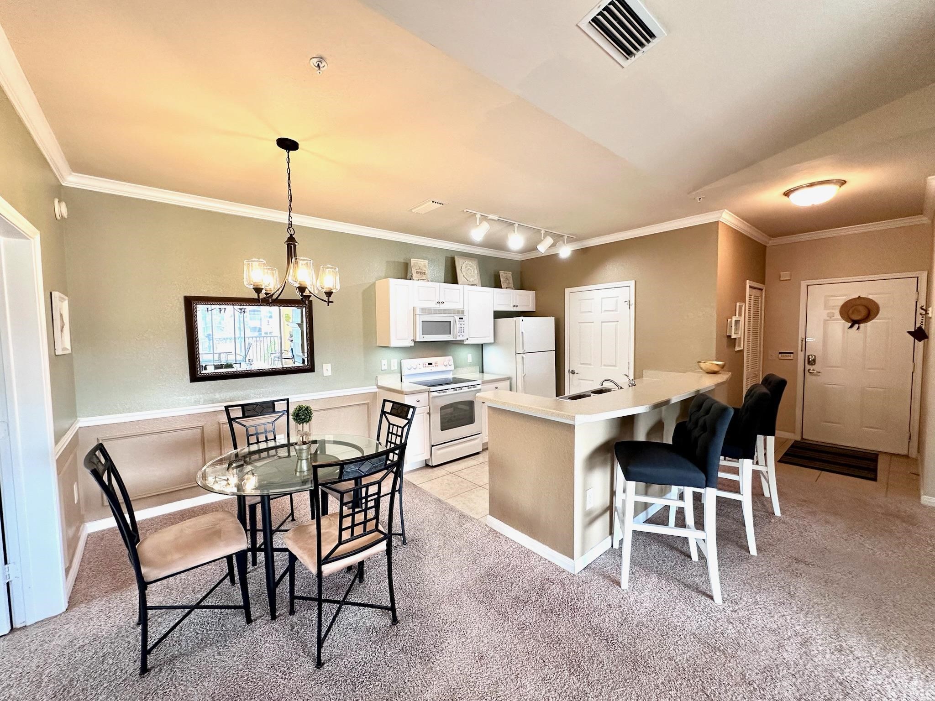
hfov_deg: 102.1
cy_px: 350
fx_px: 378
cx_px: 468
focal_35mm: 14
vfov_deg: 85.7
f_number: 2.2
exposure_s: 1/120
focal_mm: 2.22
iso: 200
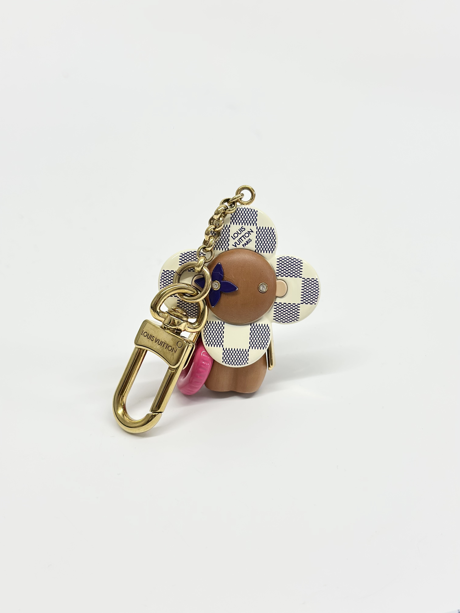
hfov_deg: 30.3
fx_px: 850
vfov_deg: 39.7
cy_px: 306
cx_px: 230
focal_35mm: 48
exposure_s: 1/113
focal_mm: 6.86
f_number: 1.78
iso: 80
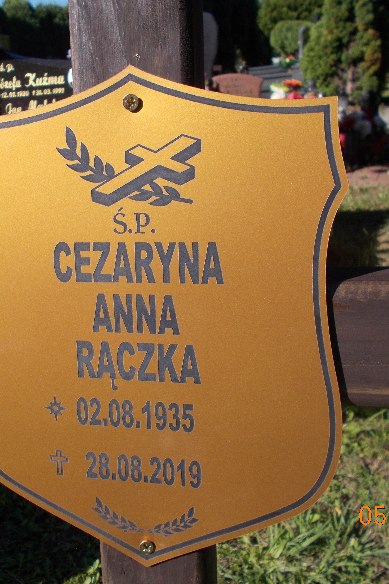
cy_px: 287
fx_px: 600
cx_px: 146
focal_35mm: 37
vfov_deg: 51.9
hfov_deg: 35.7
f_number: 8
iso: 80
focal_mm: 4.6
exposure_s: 1/160
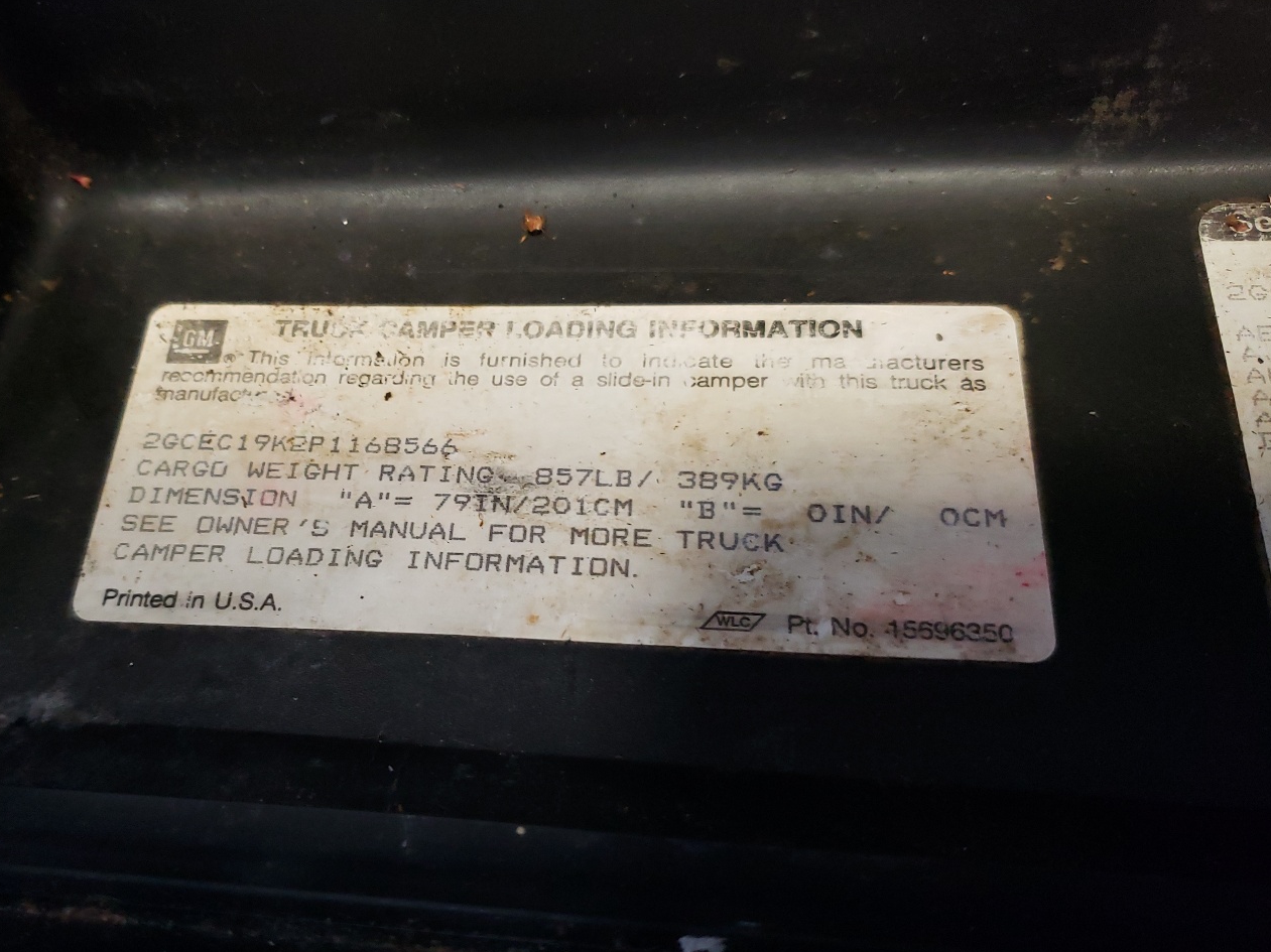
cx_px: 477
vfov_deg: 42.9
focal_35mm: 33
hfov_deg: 54.7
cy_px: 465
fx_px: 1211
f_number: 1.5
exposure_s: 1/60.2
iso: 239
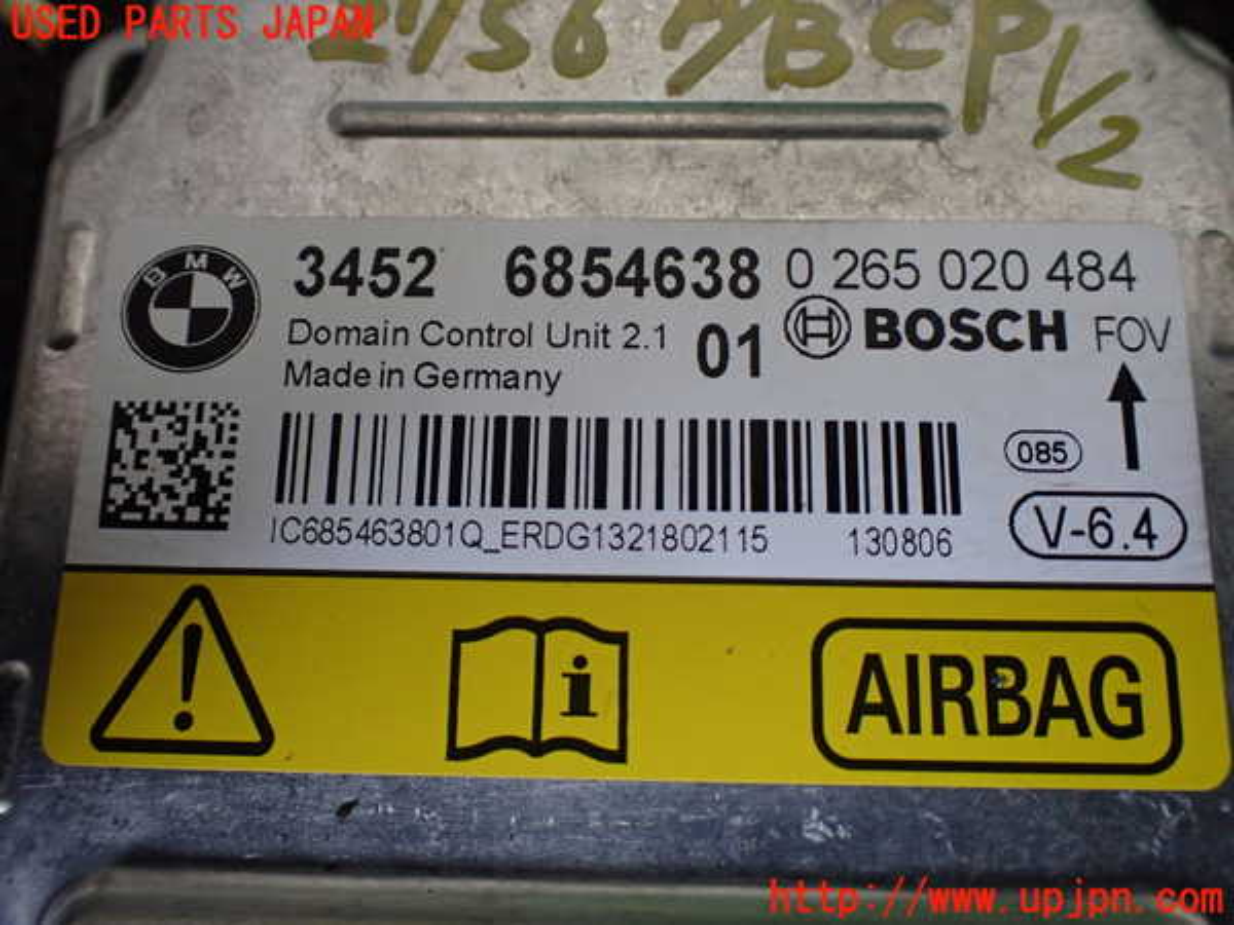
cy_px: 462
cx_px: 617
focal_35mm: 30
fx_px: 1069
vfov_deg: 46.8
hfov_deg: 60.0
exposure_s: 1/125
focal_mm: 5.4
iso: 320
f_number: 2.3
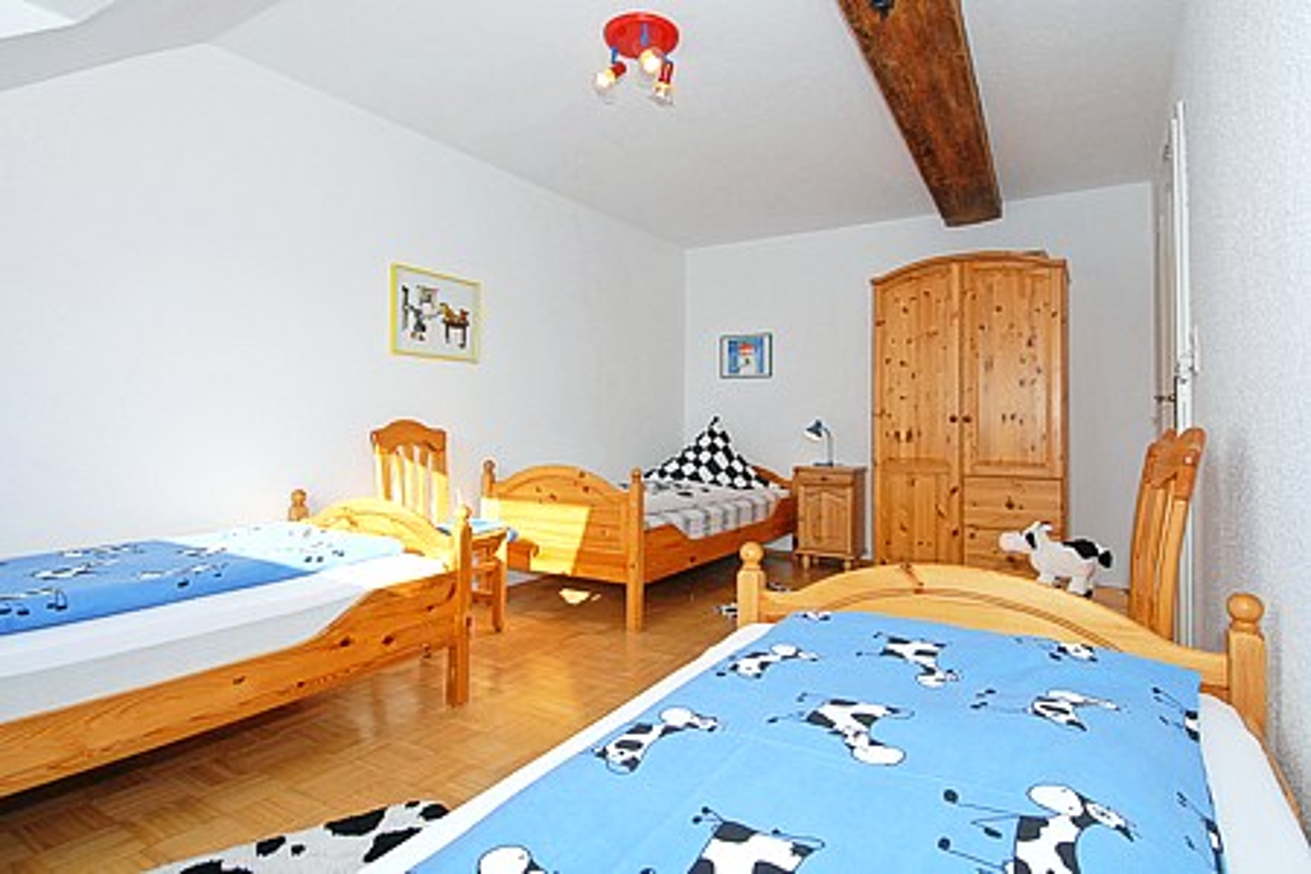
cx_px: 656
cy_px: 437
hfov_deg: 90.0
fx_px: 655
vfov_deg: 67.4
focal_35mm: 18
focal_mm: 12
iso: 400
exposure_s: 1/80
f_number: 13
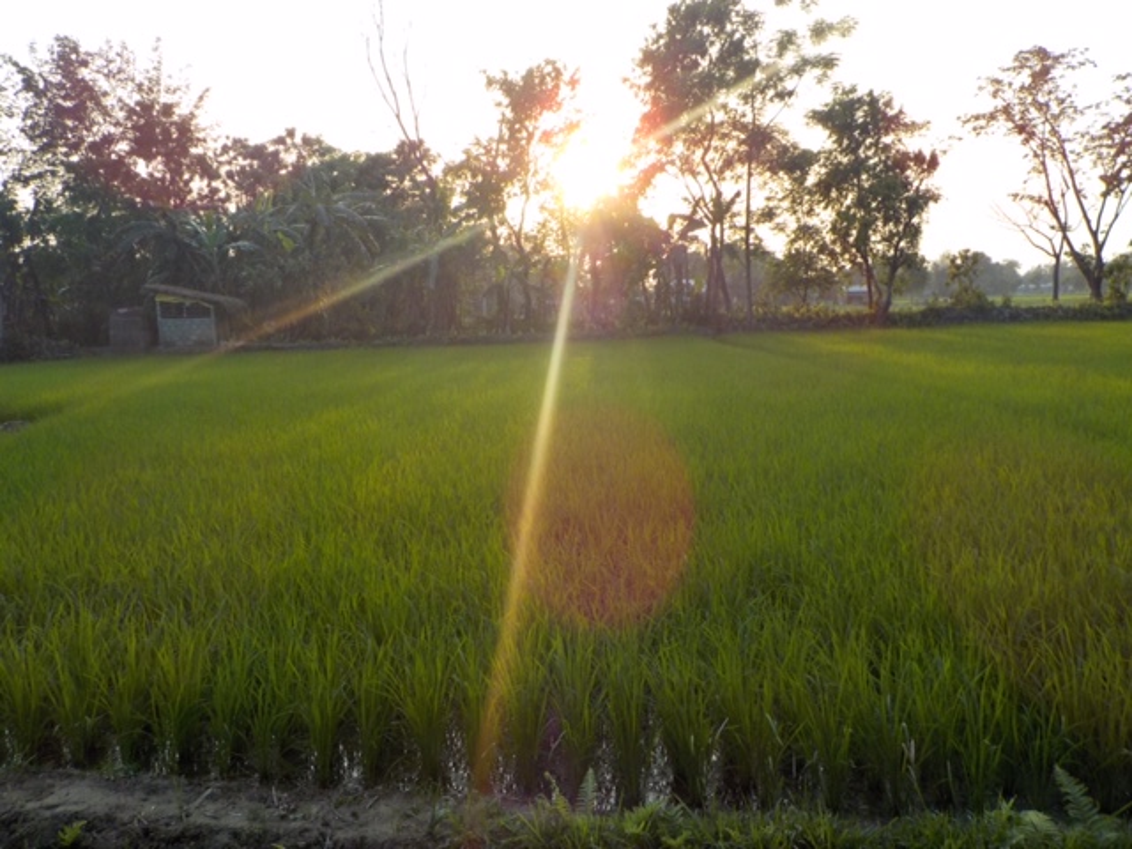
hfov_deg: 60.0
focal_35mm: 30
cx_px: 566
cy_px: 424
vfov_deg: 46.8
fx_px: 981
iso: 125
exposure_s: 1/200
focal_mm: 4.1
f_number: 3.3
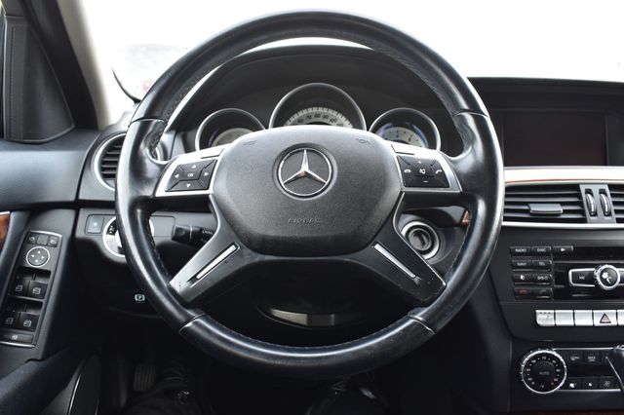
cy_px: 208
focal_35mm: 33
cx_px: 312
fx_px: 572
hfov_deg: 57.2
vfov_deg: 39.9
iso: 400
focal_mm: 22
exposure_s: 1/25
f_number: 7.1
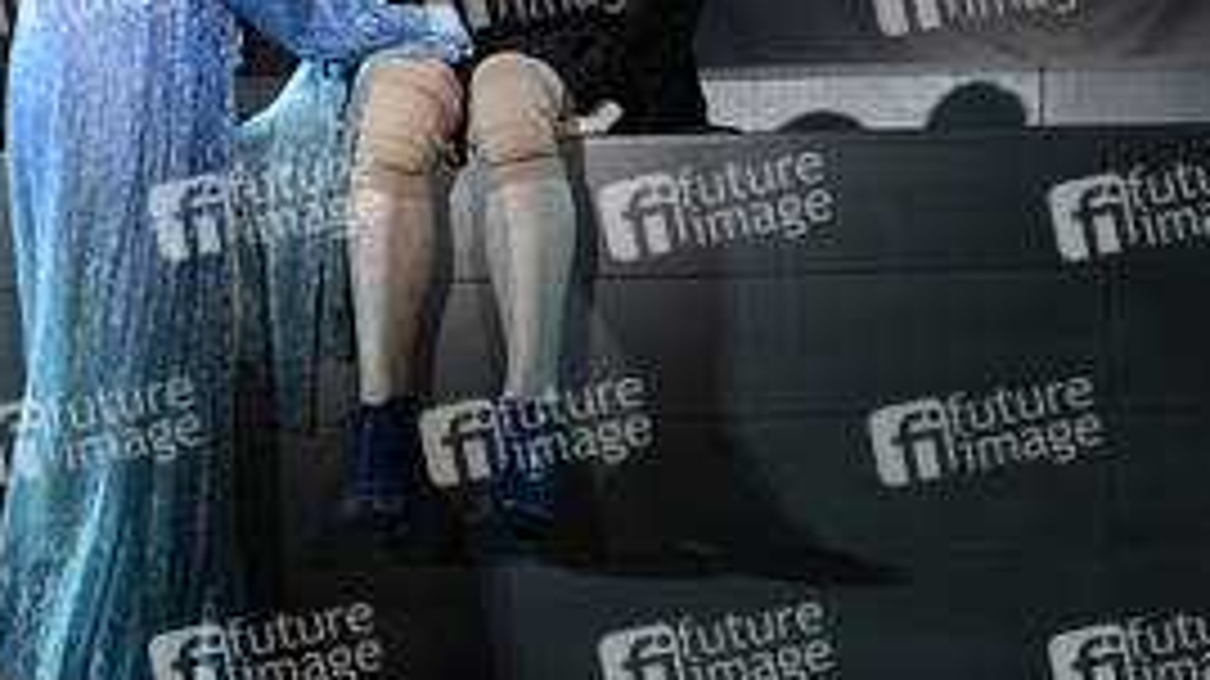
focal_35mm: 160
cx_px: 596
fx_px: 5131
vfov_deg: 7.6
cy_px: 95
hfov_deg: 13.4
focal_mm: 91
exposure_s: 1/60
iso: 800
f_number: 6.3
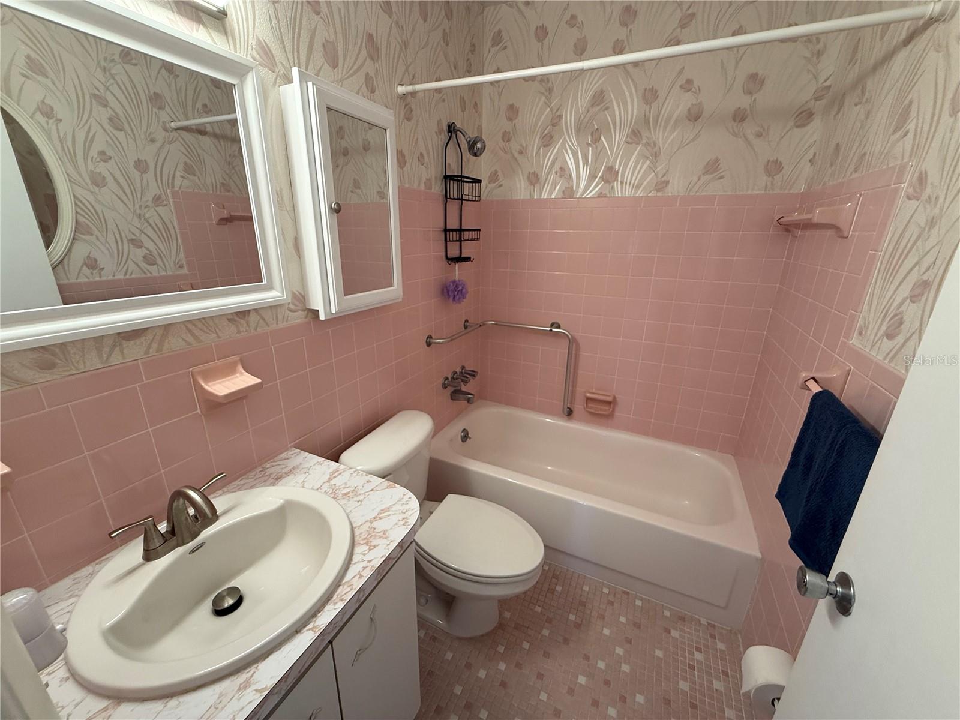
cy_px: 360
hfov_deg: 102.1
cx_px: 480
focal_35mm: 14
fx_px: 388
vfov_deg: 85.7
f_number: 2.2
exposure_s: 1/120
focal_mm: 2.22
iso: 200
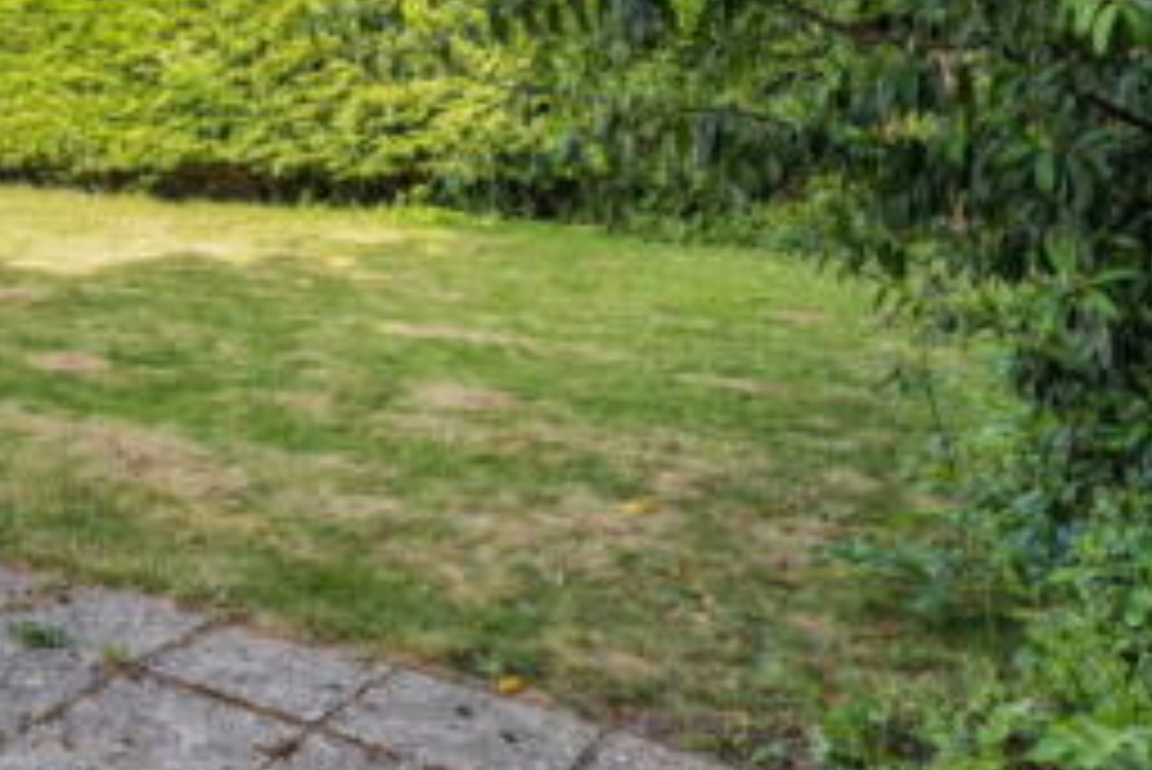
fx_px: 1313
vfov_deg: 31.6
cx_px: -151
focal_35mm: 41
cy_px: 128
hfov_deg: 38.2
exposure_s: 1/640
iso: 640
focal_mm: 16
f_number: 5
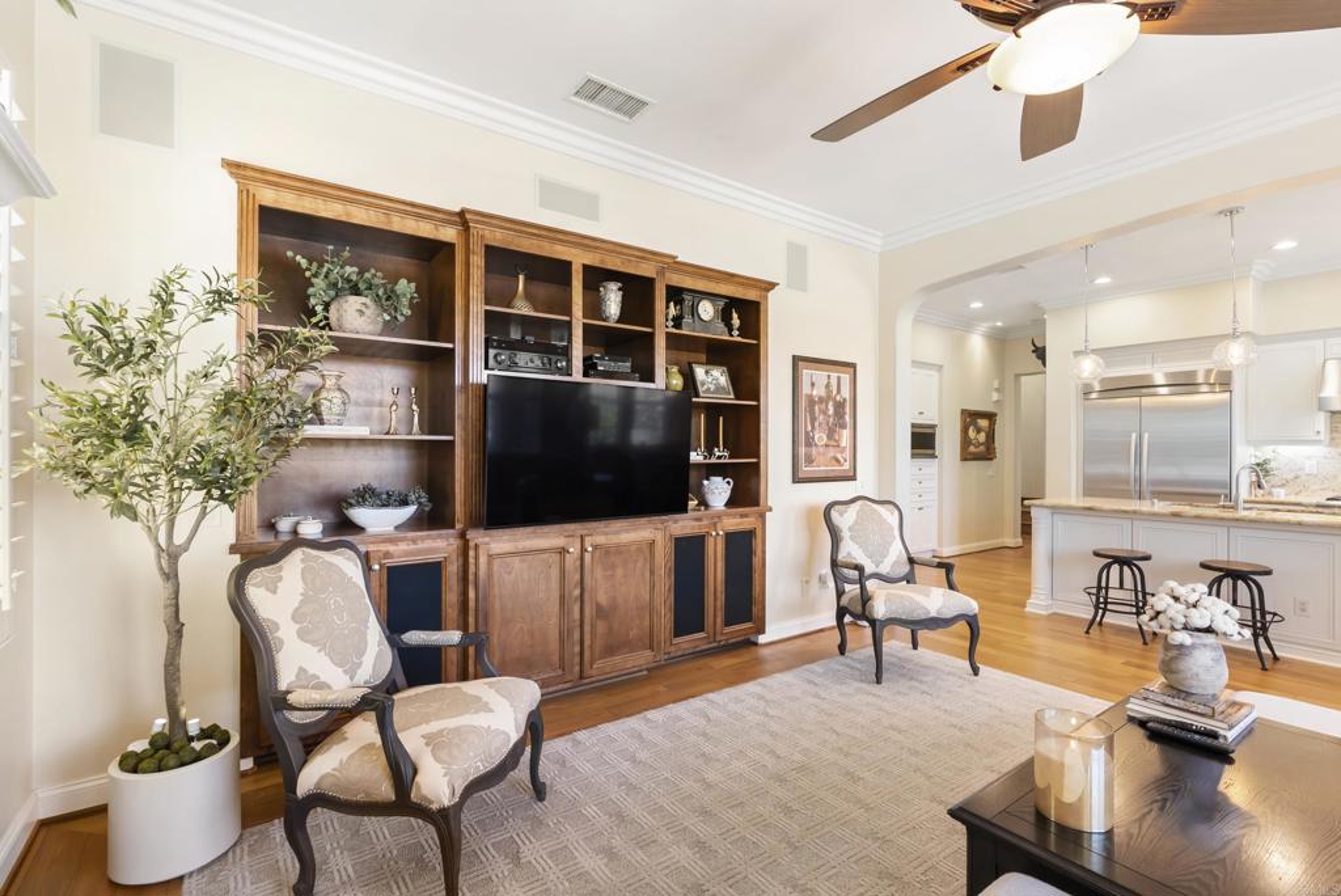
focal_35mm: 16
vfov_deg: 73.8
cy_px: 448
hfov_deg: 96.7
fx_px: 596
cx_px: 670
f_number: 8
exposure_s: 1/5
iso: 500
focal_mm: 16
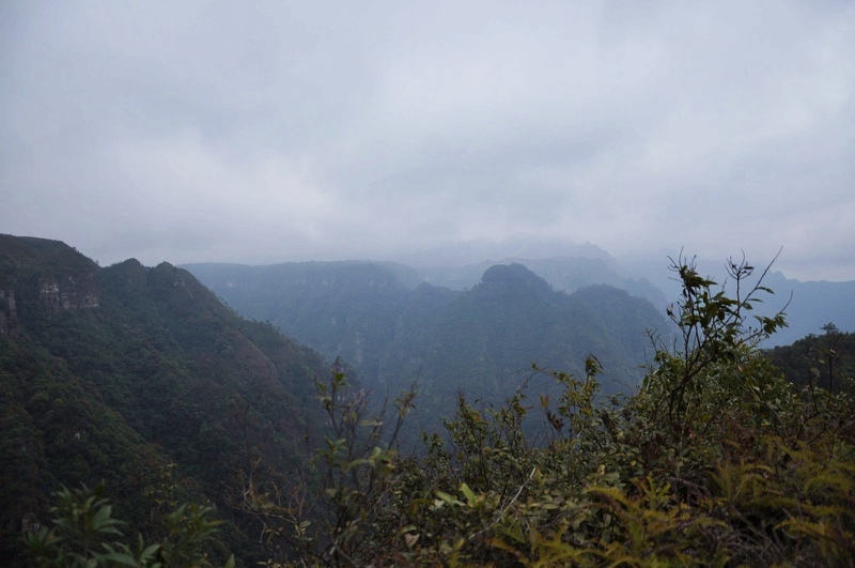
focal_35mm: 27
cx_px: 428
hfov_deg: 67.5
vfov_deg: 47.8
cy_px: 284
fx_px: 640
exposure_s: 1/1000
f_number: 3.5
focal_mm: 18
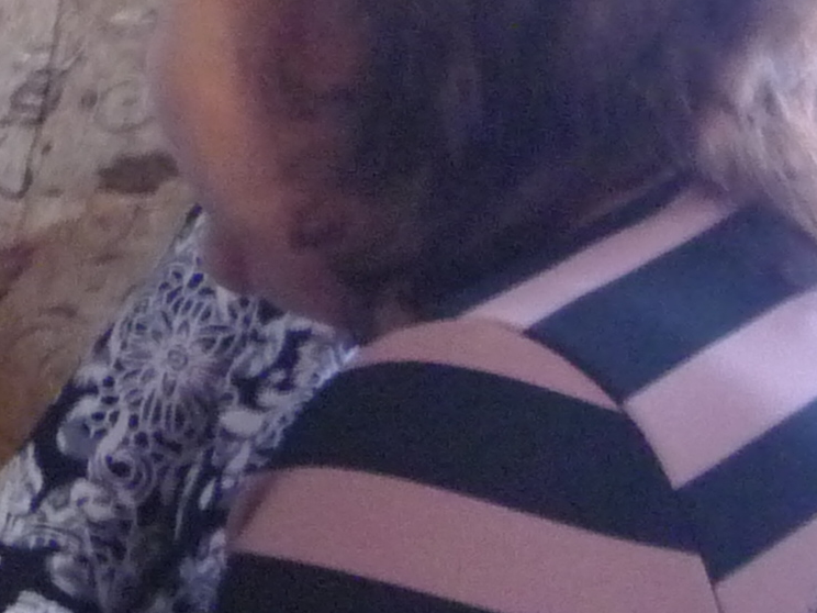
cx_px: -885
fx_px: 3469
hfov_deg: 11.8
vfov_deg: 10.1
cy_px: 208
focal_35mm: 147
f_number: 3.3
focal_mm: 5.2
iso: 400
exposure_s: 1/10
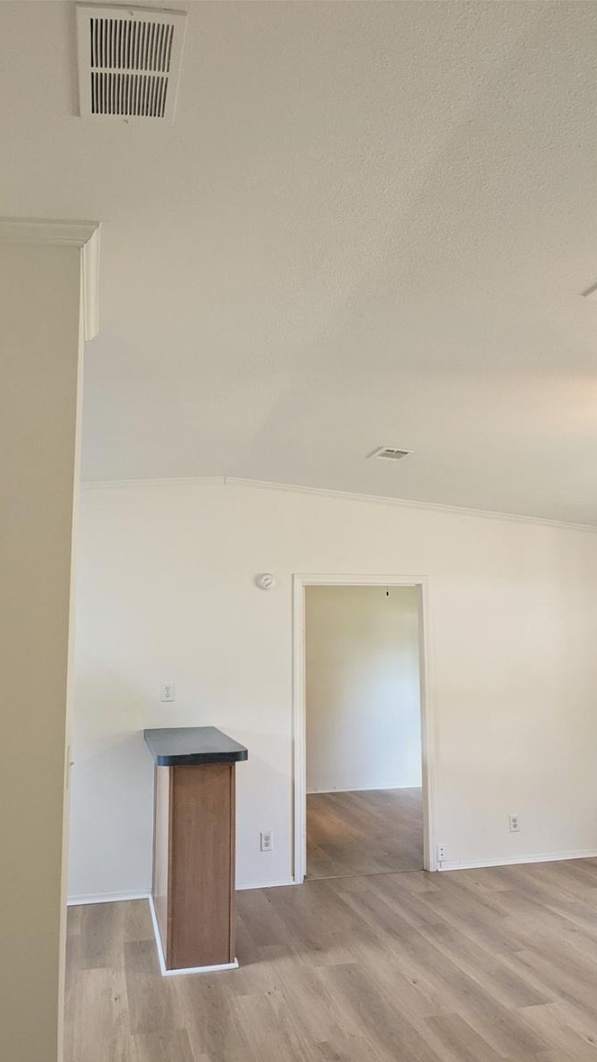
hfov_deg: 38.9
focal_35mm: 30
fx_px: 844
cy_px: 540
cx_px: 338
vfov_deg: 64.3
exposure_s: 1/120
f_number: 1.73
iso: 246
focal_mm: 4.38
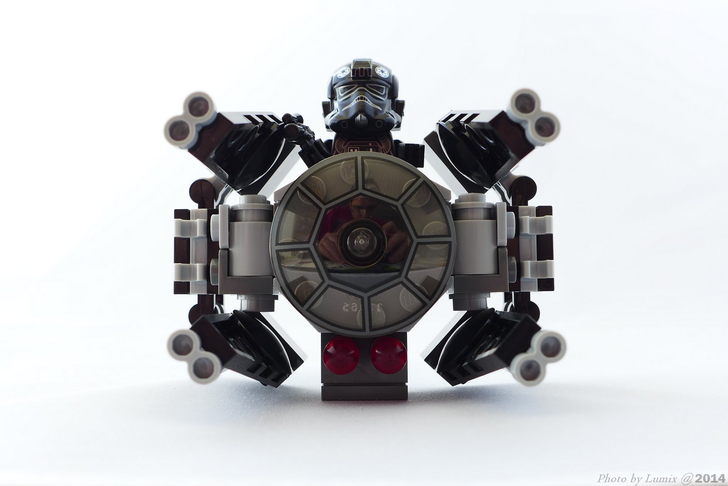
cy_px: 243
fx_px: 1011
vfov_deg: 27.0
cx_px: 364
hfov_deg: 39.6
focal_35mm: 50
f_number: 4
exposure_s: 1/15
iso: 80
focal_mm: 9.8
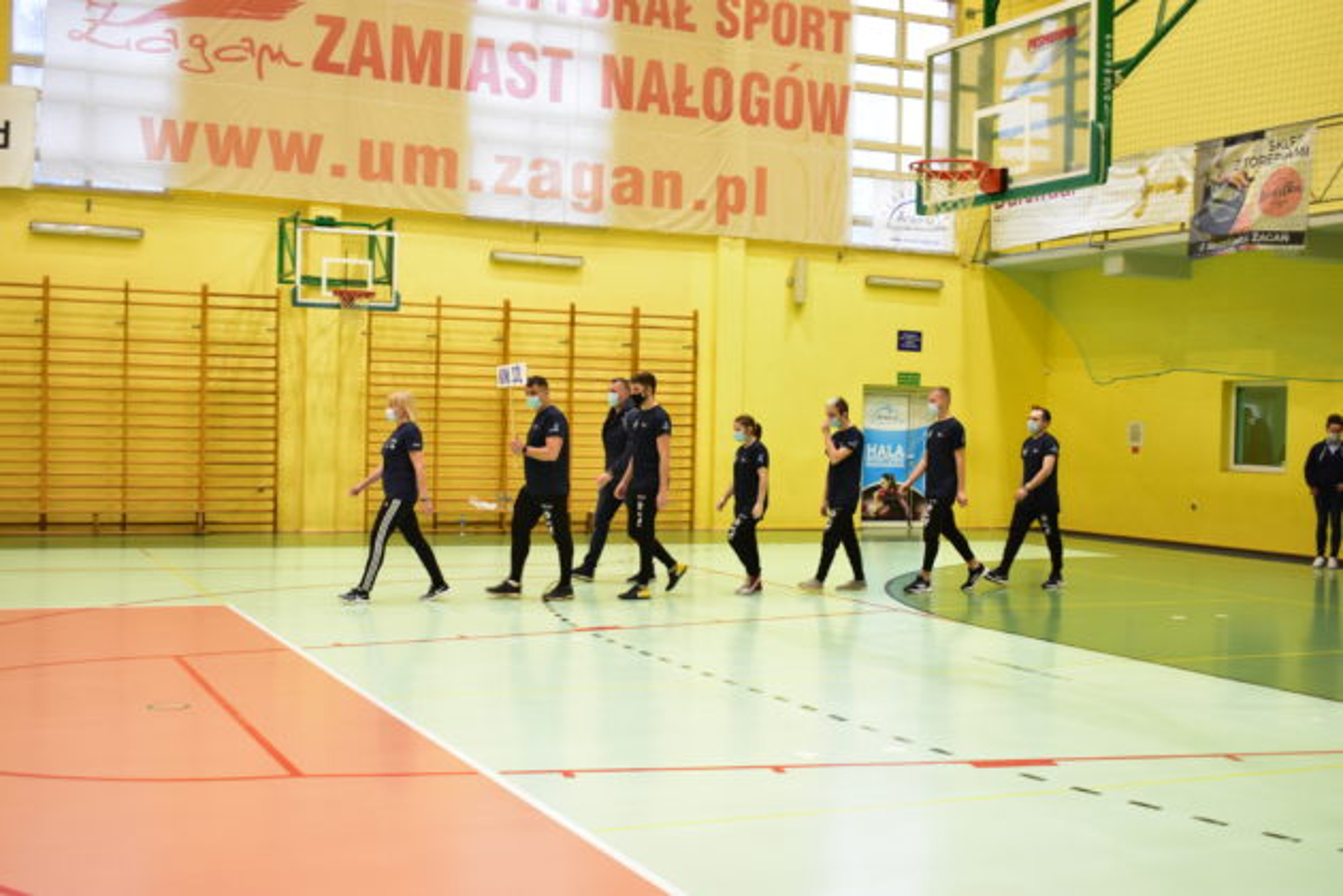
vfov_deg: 29.9
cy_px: 448
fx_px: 1679
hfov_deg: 43.6
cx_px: 672
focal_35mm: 45
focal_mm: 30
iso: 2000
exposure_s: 1/80
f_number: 4.2
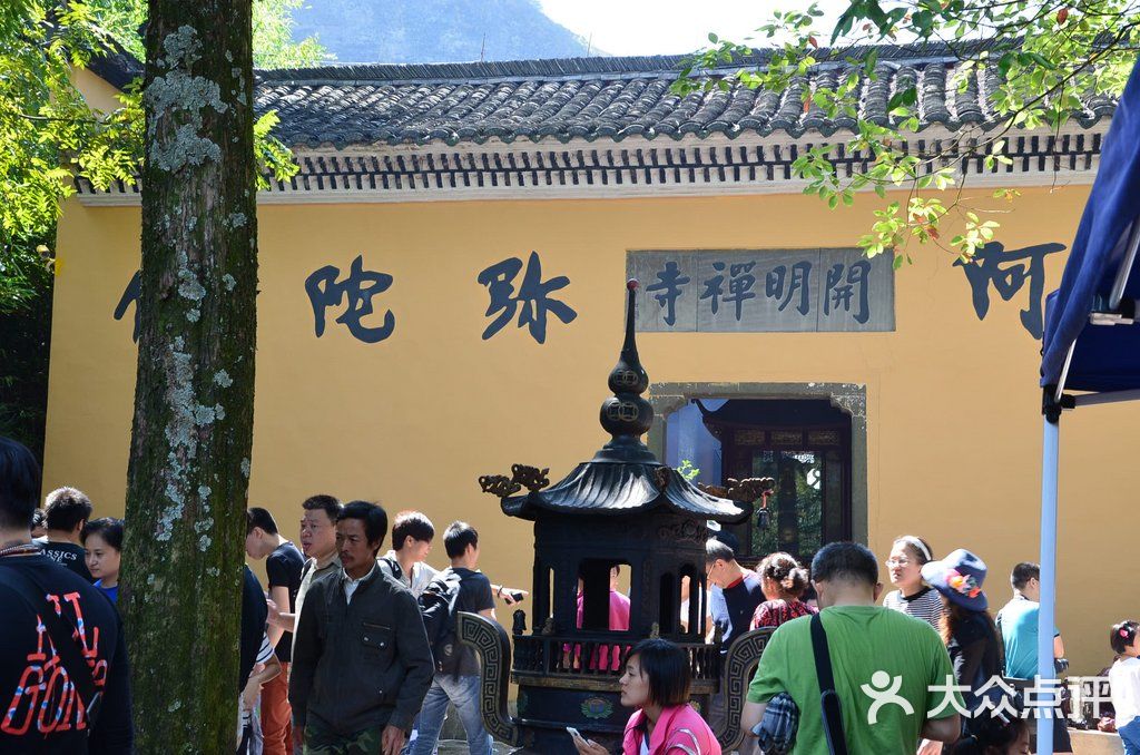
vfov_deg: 23.7
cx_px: 570
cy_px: 378
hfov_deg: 35.1
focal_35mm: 57
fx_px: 1801
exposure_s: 1/60
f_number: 10
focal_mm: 38
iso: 320
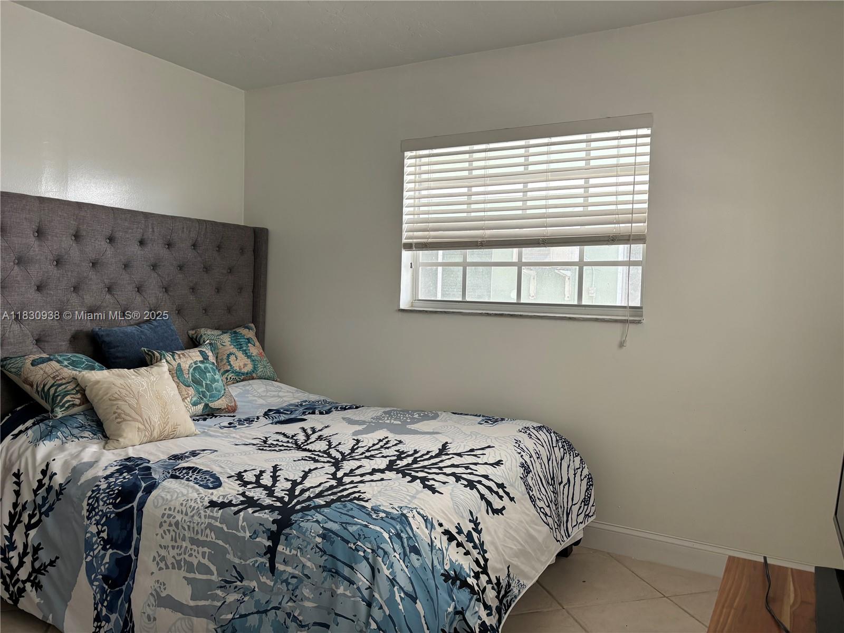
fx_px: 634
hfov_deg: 67.3
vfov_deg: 53.1
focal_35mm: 26
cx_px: 422
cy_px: 316
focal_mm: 5.96
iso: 125
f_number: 1.6
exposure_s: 1/113
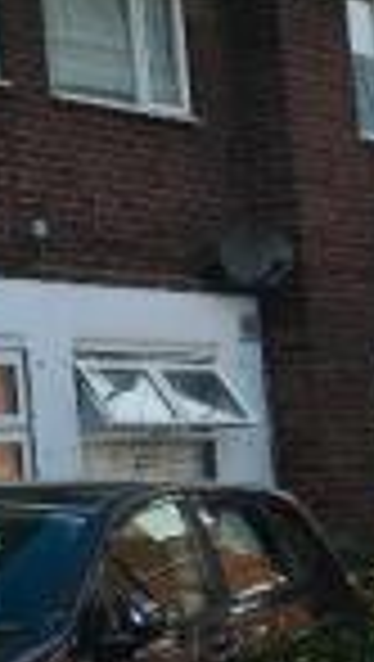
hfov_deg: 8.6
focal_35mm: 121
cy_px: 241
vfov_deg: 17.7
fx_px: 2127
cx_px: -701
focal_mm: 3.99
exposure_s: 1/2227
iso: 20
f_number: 1.8
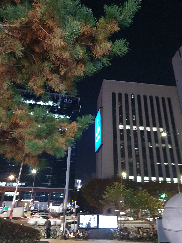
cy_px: 122
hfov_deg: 53.1
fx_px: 182
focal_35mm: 26
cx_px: 91
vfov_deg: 67.3
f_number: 1.5
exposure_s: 1/17
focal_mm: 4.32
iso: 500
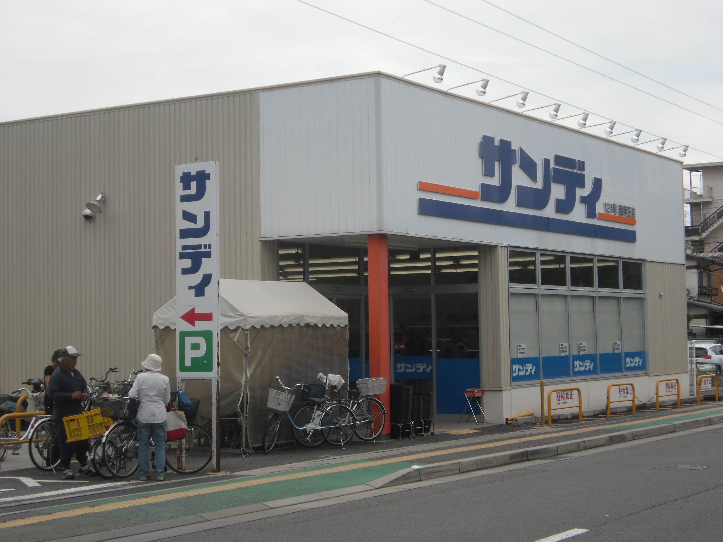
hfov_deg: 29.8
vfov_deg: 22.6
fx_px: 1358
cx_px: 362
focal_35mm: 65
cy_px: 271
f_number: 5.3
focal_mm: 11.7
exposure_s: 1/250
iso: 64
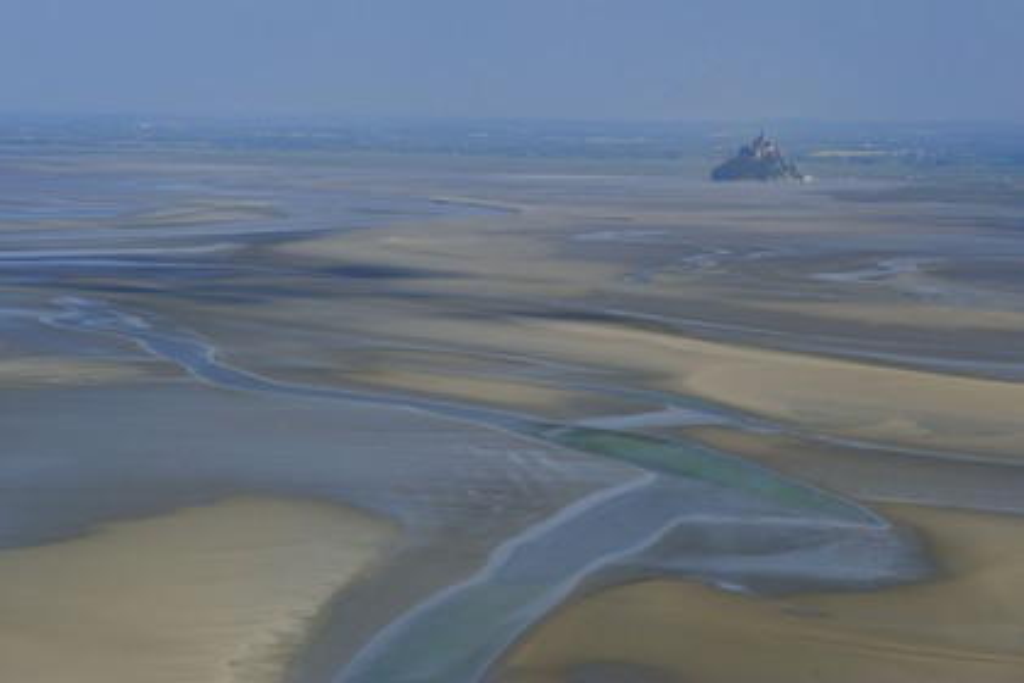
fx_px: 3129
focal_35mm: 110
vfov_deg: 12.5
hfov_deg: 18.6
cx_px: 512
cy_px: 342
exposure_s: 1/1600
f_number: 6.3
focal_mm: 110
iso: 400
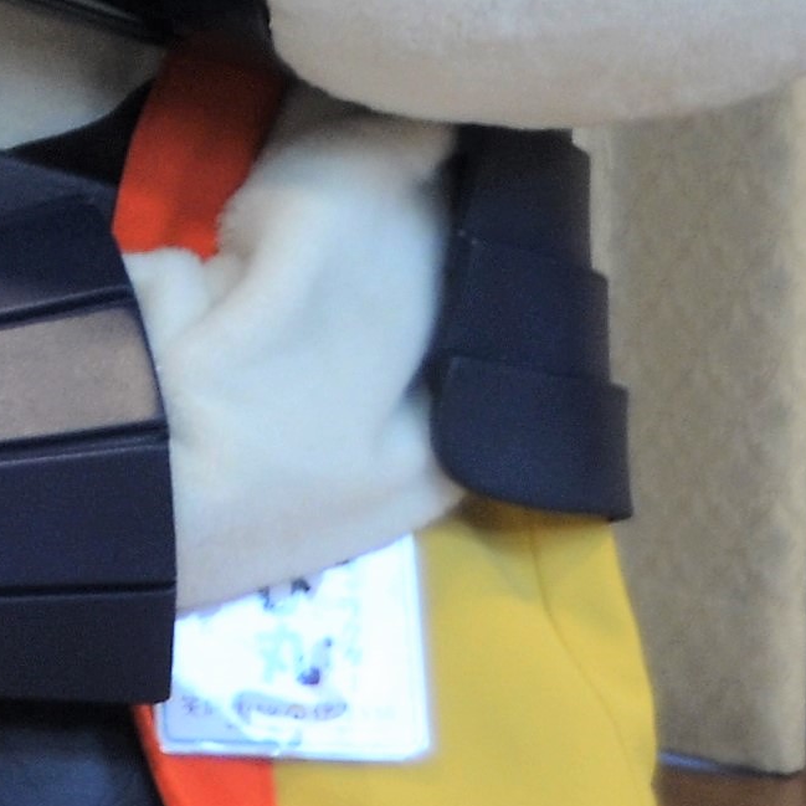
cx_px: -1783
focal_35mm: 232
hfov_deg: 6.7
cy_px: -189
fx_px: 6112
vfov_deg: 7.5
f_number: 4.5
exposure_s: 1/25
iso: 400
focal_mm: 24
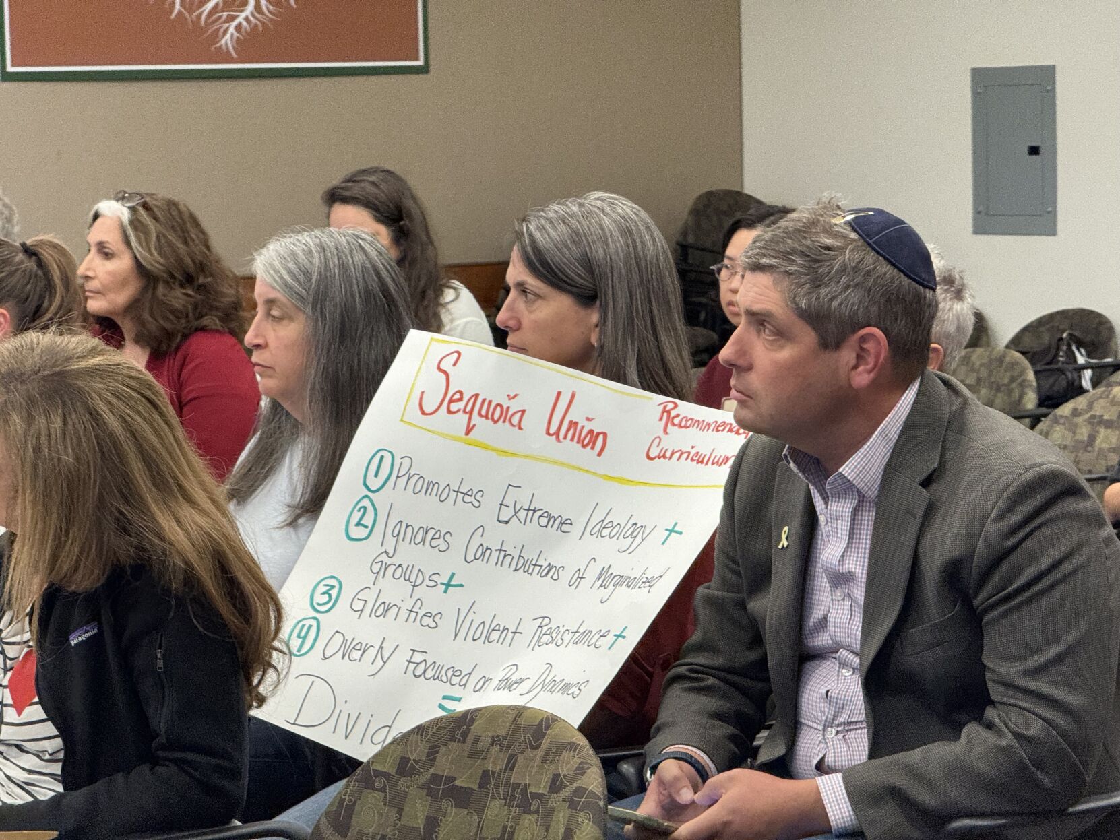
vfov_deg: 12.4
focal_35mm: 120
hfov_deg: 16.4
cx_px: 560
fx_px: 3883
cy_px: 420
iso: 500
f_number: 2.8
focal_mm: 15.66
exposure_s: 1/60
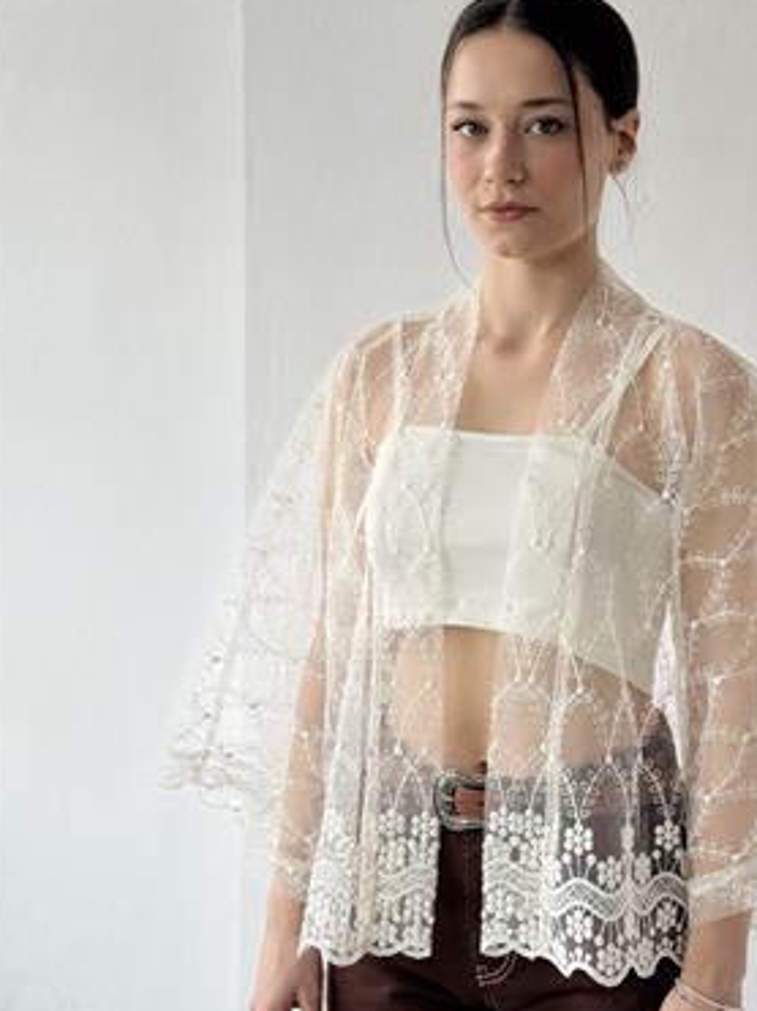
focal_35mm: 69
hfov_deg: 21.2
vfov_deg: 28.2
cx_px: 528
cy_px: 470
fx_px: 2013
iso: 64
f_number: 1.78
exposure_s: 1/913
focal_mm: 6.76
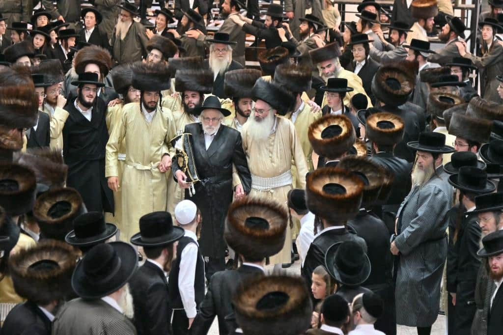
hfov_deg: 14.0
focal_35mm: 147
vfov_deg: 9.3
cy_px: 168
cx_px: 252
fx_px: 2053
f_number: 4
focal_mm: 98
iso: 400
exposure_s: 1/160
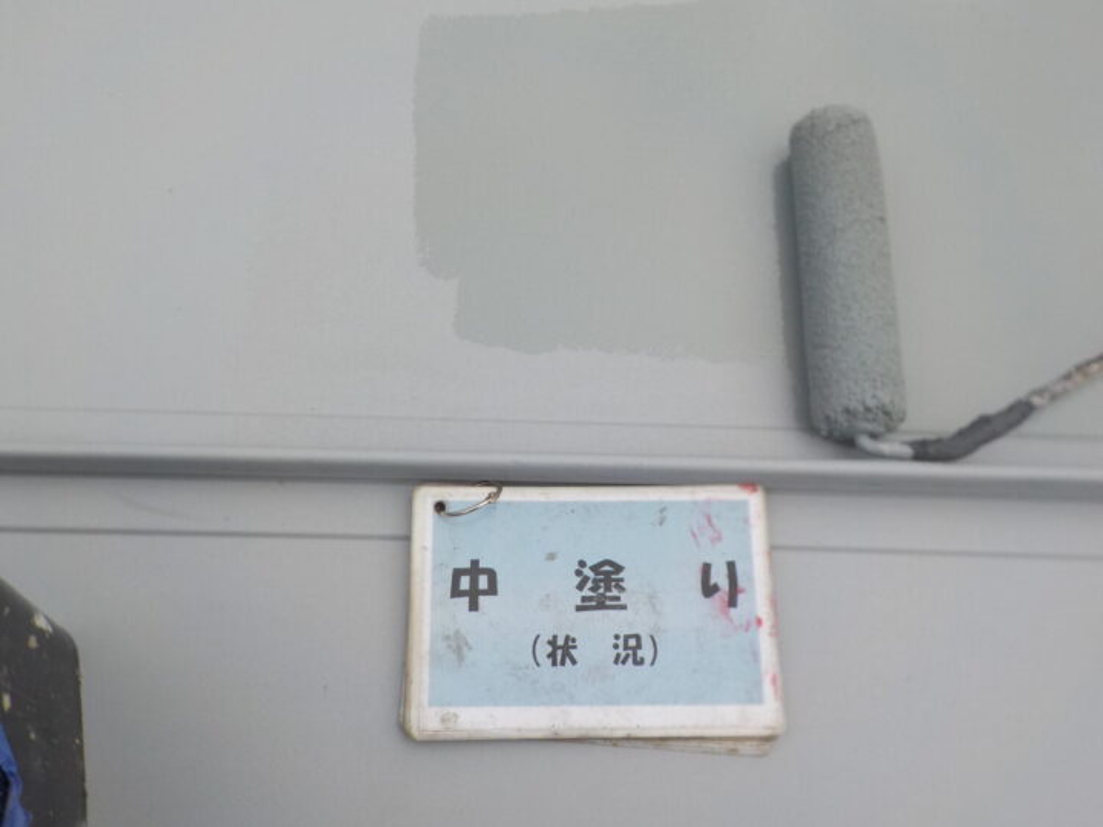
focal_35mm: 30
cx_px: 552
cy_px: 414
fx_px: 956
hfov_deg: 60.0
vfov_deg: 46.8
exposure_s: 1/1250
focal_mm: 4.1
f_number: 3.3
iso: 125
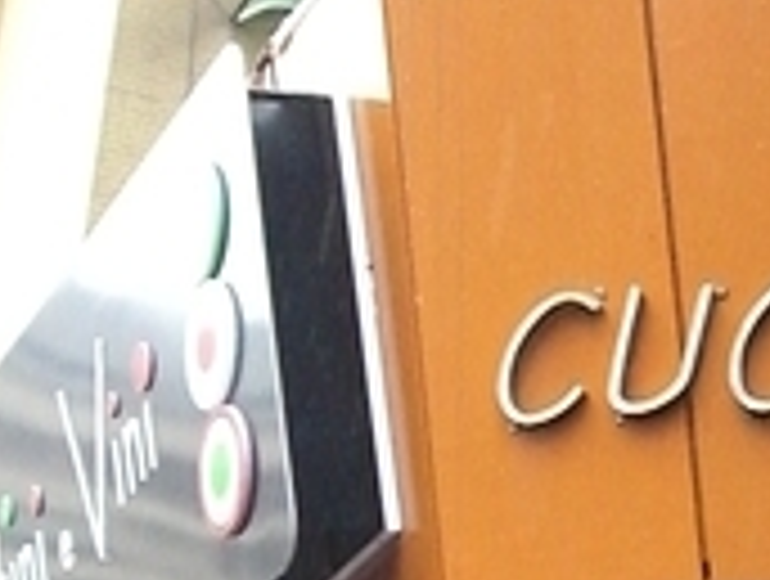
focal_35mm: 133
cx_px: 680
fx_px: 2965
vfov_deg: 11.0
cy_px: 683
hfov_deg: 14.7
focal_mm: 6.2
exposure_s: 1/125
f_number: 2.7
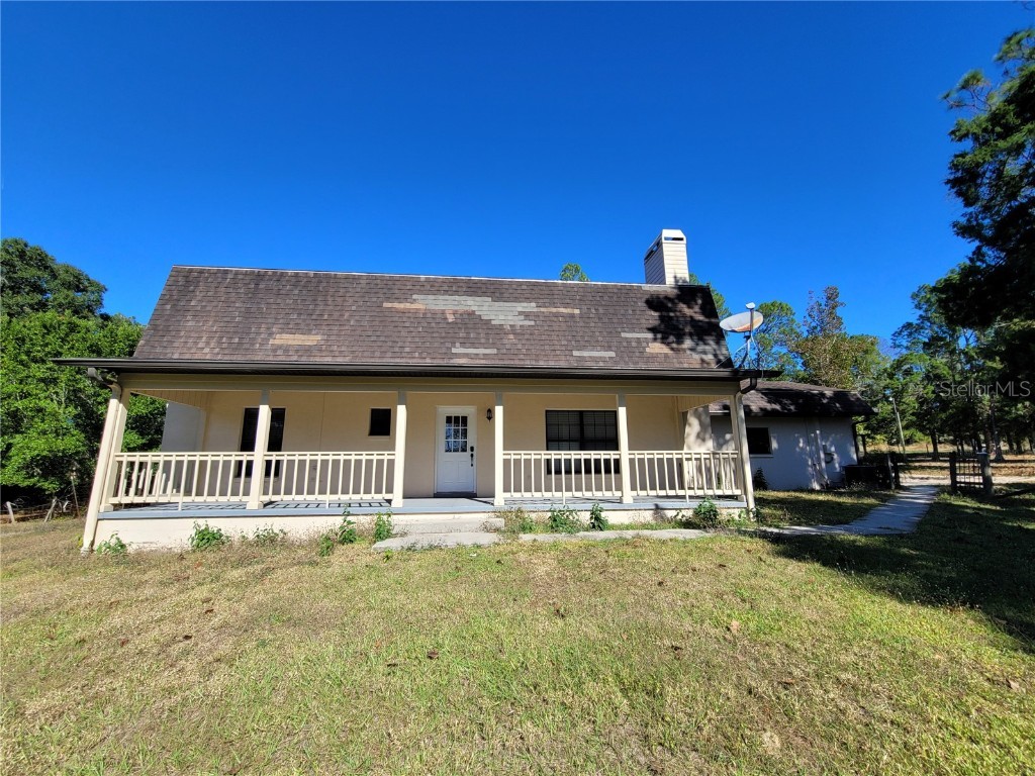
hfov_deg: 106.2
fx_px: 389
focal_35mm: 13
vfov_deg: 89.9
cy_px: 388
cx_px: 518
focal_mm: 2.2
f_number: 2.2
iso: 50
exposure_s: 1/1437
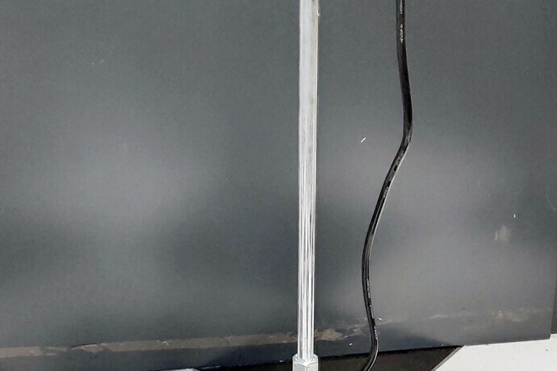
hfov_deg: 60.2
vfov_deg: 40.5
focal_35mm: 31
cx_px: 303
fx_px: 480
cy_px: 299
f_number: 1.9
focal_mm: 3.94
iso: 1582
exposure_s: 1/50
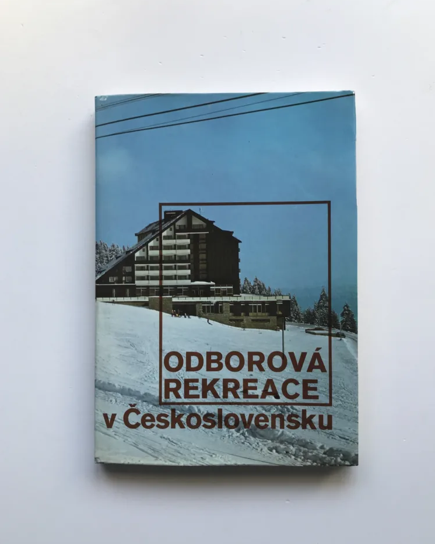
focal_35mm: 30
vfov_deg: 58.8
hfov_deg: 48.5
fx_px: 483
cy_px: 285
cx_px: 214
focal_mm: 3.99
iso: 25
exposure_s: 1/55
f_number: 1.8
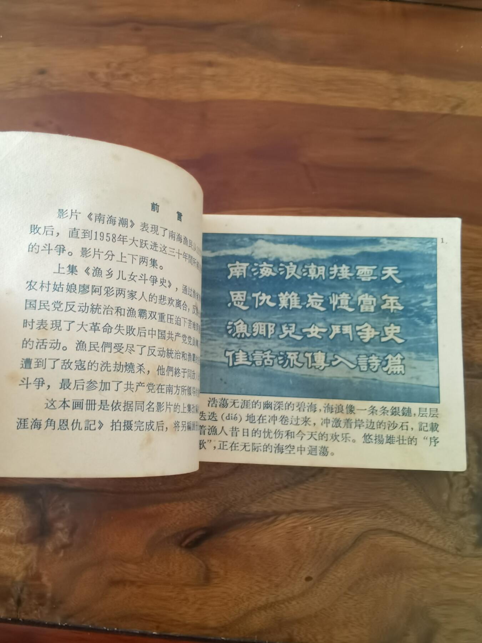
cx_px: 241
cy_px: 322
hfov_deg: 51.4
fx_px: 501
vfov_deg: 65.3
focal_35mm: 27
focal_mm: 2.26
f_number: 2.2
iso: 320
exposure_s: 1/25
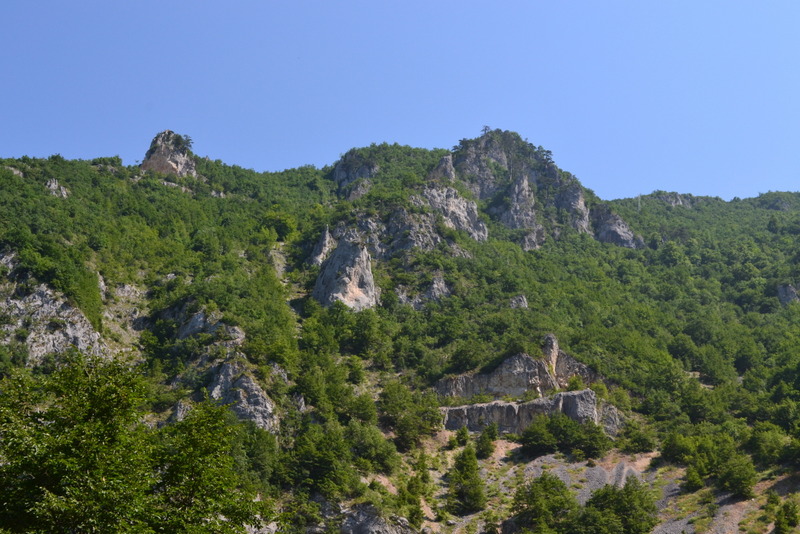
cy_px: 267
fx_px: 1067
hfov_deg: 41.1
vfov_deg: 28.1
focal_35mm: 48
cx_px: 400
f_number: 10
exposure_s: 1/320
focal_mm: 32
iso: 400
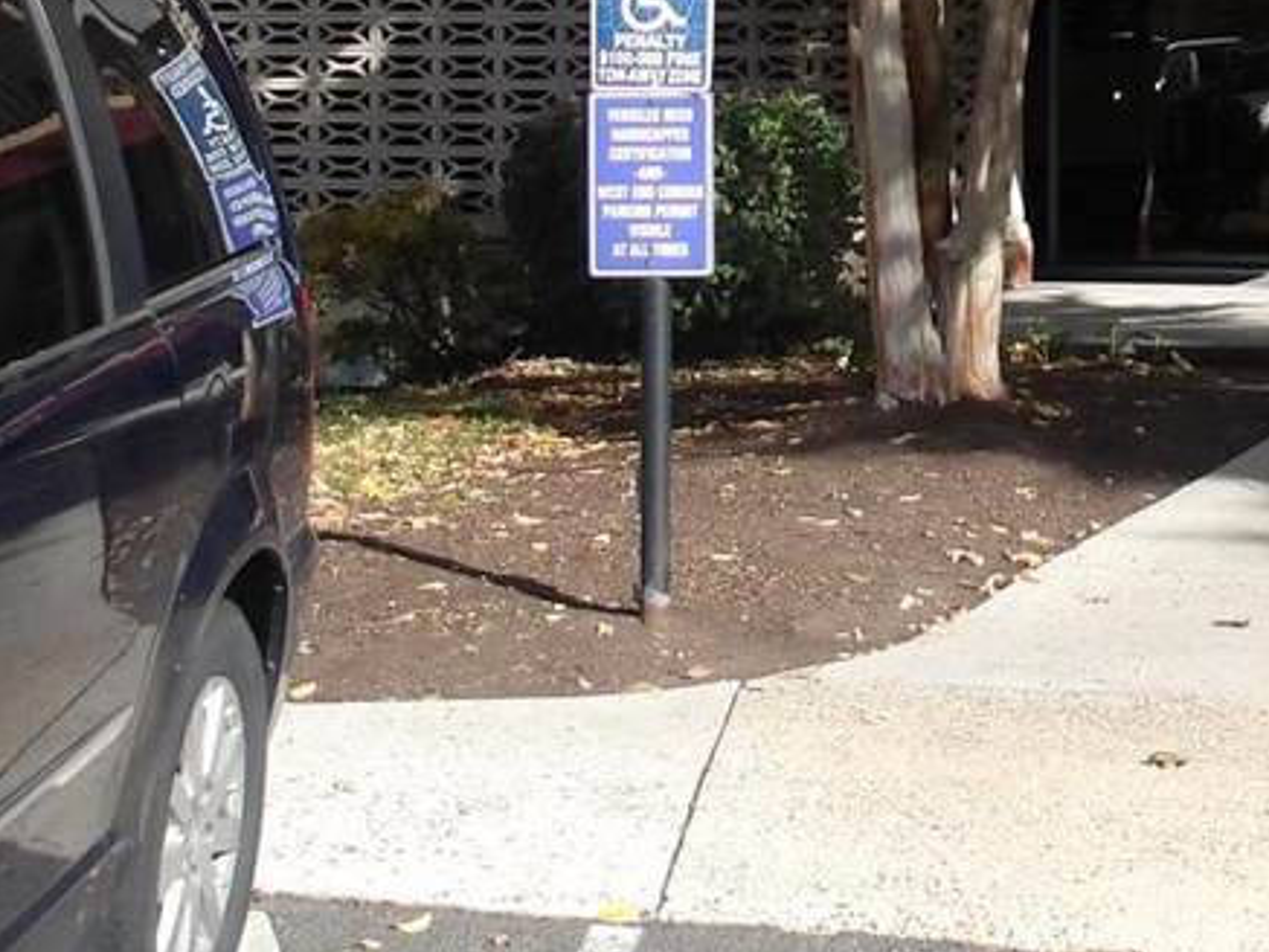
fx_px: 2897
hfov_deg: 23.2
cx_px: 1388
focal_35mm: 79
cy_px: 122
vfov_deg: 18.4
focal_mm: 4.9
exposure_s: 1/736
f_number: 3
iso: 100
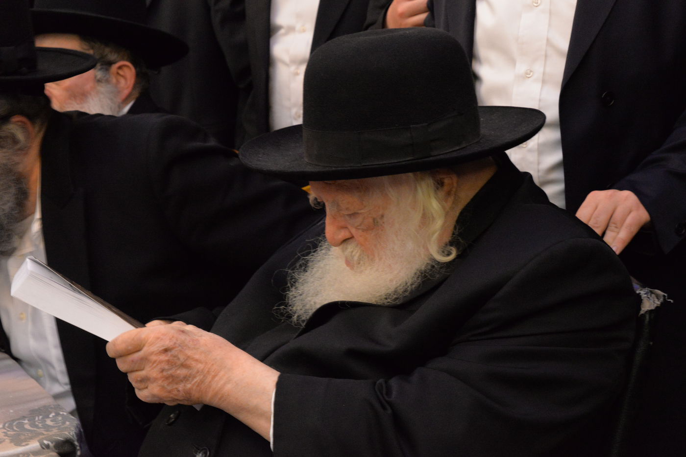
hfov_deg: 24.8
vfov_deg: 16.7
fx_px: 1563
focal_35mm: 82
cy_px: 228
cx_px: 343
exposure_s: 1/60
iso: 6400
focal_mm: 82
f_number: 11
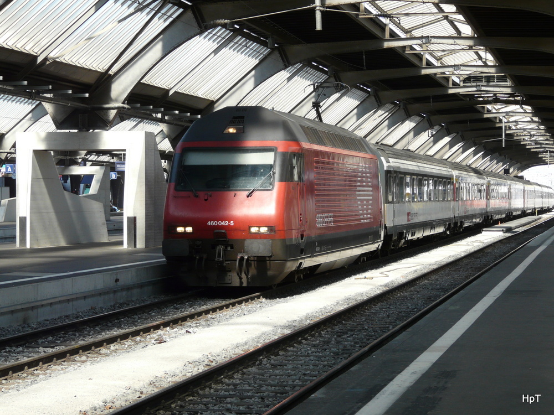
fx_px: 1616
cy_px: 208
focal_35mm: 101
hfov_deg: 19.4
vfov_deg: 14.6
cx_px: 277
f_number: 4
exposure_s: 1/125
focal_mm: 16.6
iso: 100
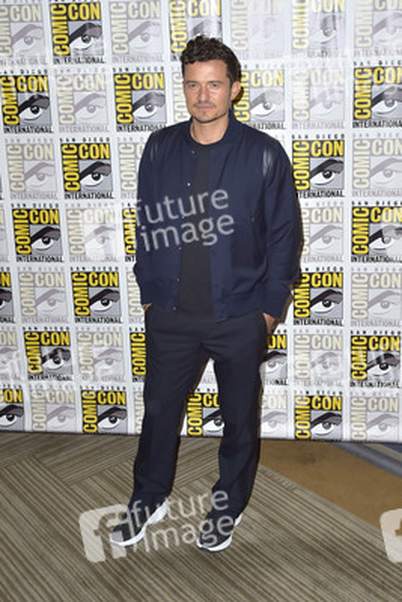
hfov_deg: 35.1
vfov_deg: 50.7
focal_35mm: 38
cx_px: 201
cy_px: 301
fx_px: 636
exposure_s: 1/250
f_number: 7.1
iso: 320
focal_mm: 38
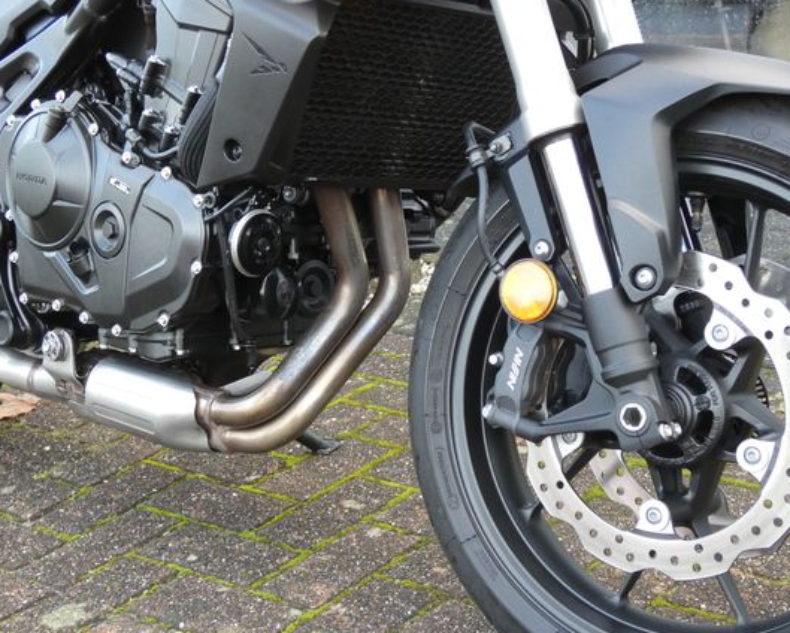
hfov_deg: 31.9
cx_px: 378
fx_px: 1380
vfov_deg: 25.8
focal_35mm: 59
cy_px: 305
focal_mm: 9
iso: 500
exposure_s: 1/80
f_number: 3.9
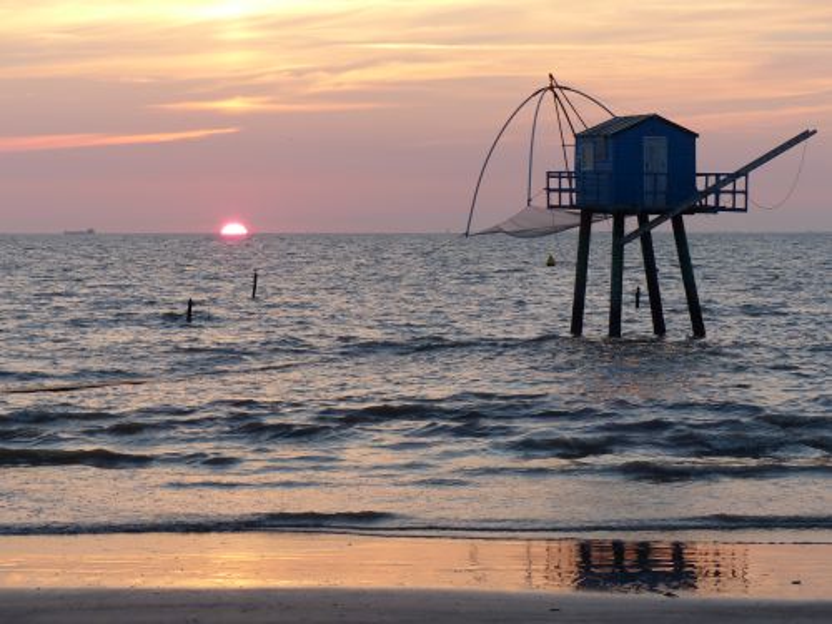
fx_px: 2620
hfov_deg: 18.0
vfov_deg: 13.6
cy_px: 312
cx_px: 416
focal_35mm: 109
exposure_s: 1/125
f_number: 3.5
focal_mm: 19.6
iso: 100
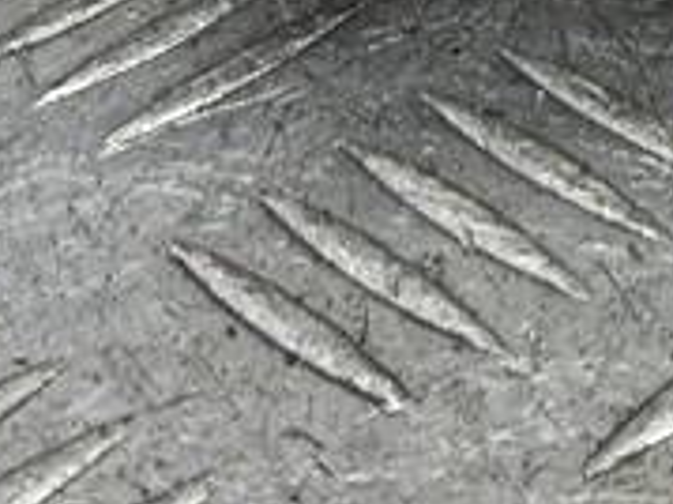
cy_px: -873
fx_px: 2895
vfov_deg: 8.7
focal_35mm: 149
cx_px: 669
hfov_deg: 13.1
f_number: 1.8
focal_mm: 3.98
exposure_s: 1/50
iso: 80
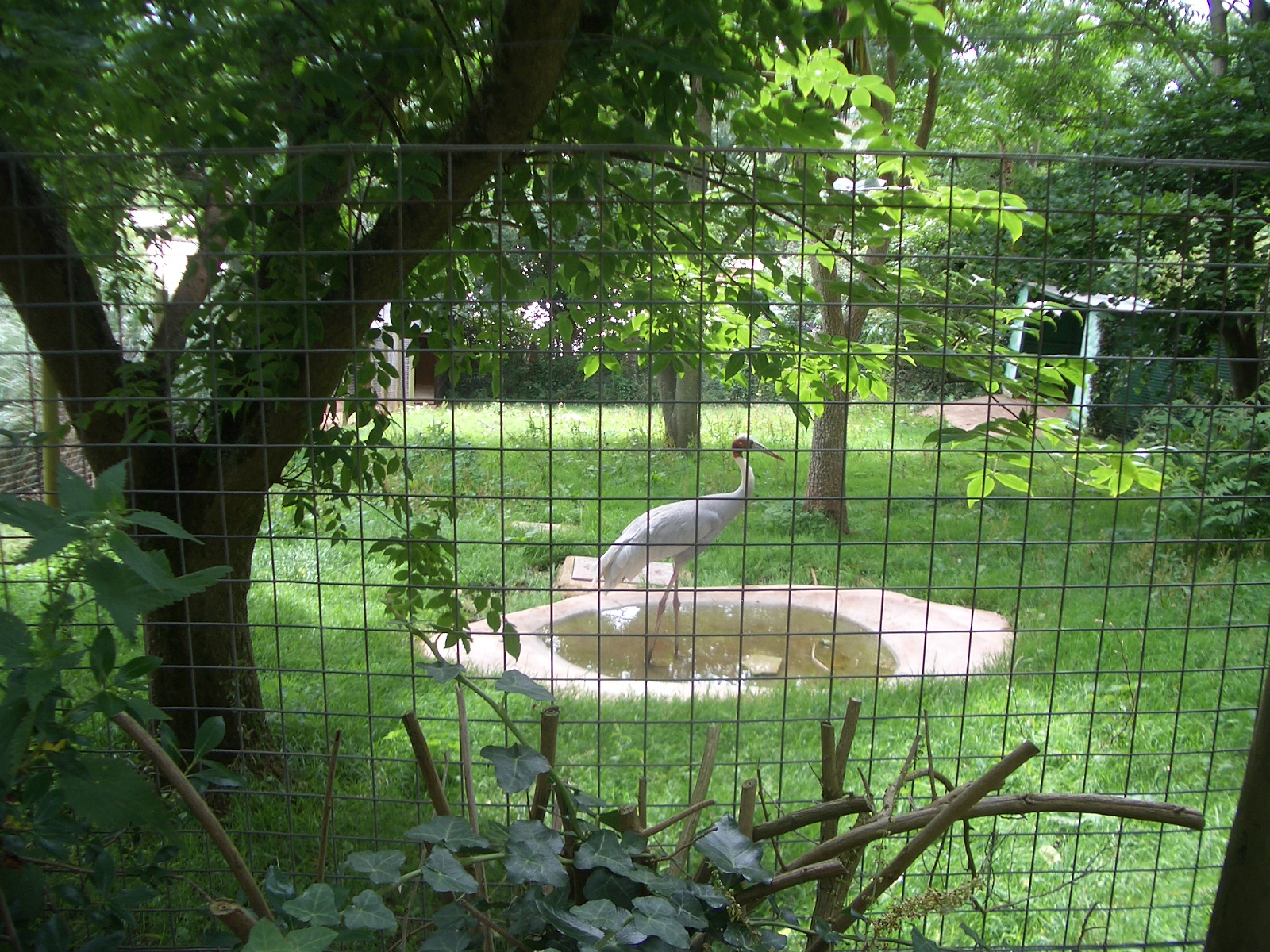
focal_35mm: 35
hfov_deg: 52.6
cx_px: 635
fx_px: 1284
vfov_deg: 40.7
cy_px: 476
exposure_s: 1/200
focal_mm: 5.8
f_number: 2.6
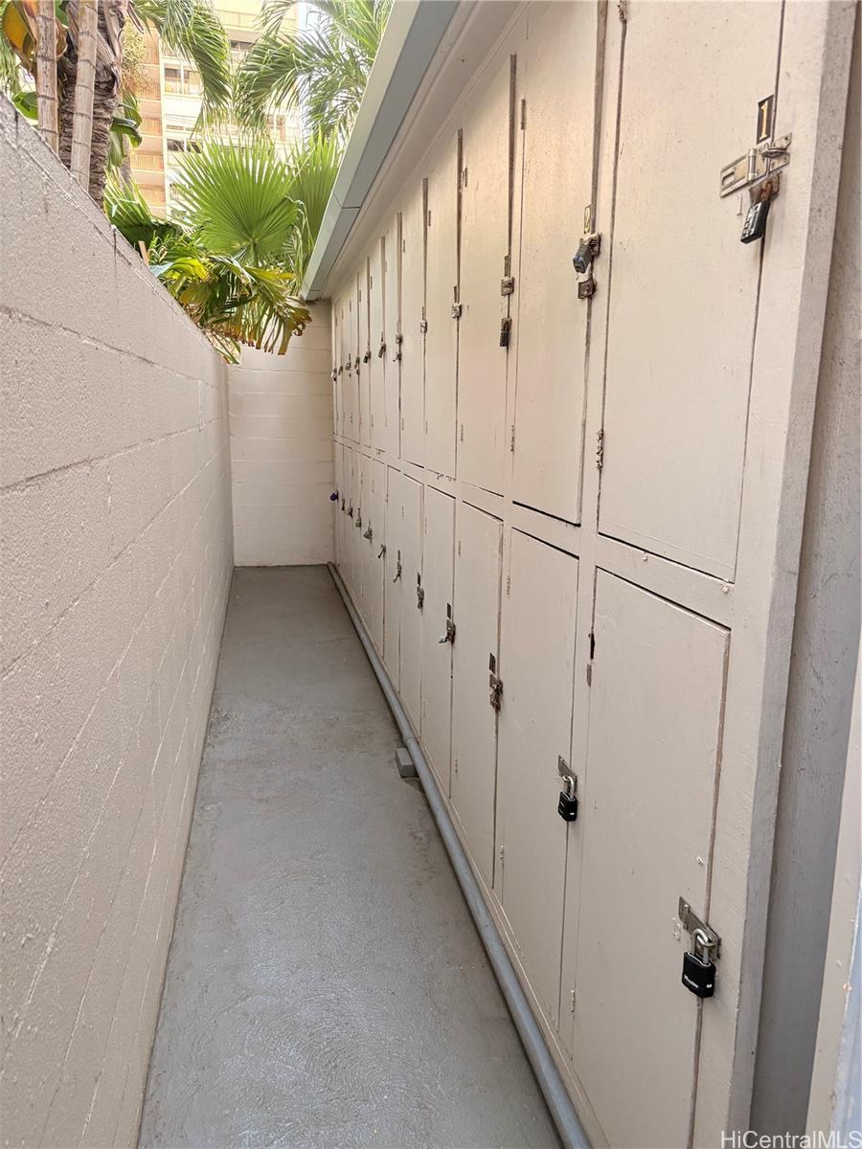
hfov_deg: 53.1
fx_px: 863
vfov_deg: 67.3
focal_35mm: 26
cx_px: 431
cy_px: 574
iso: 160
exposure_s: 1/60
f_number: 1.6
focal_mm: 5.96
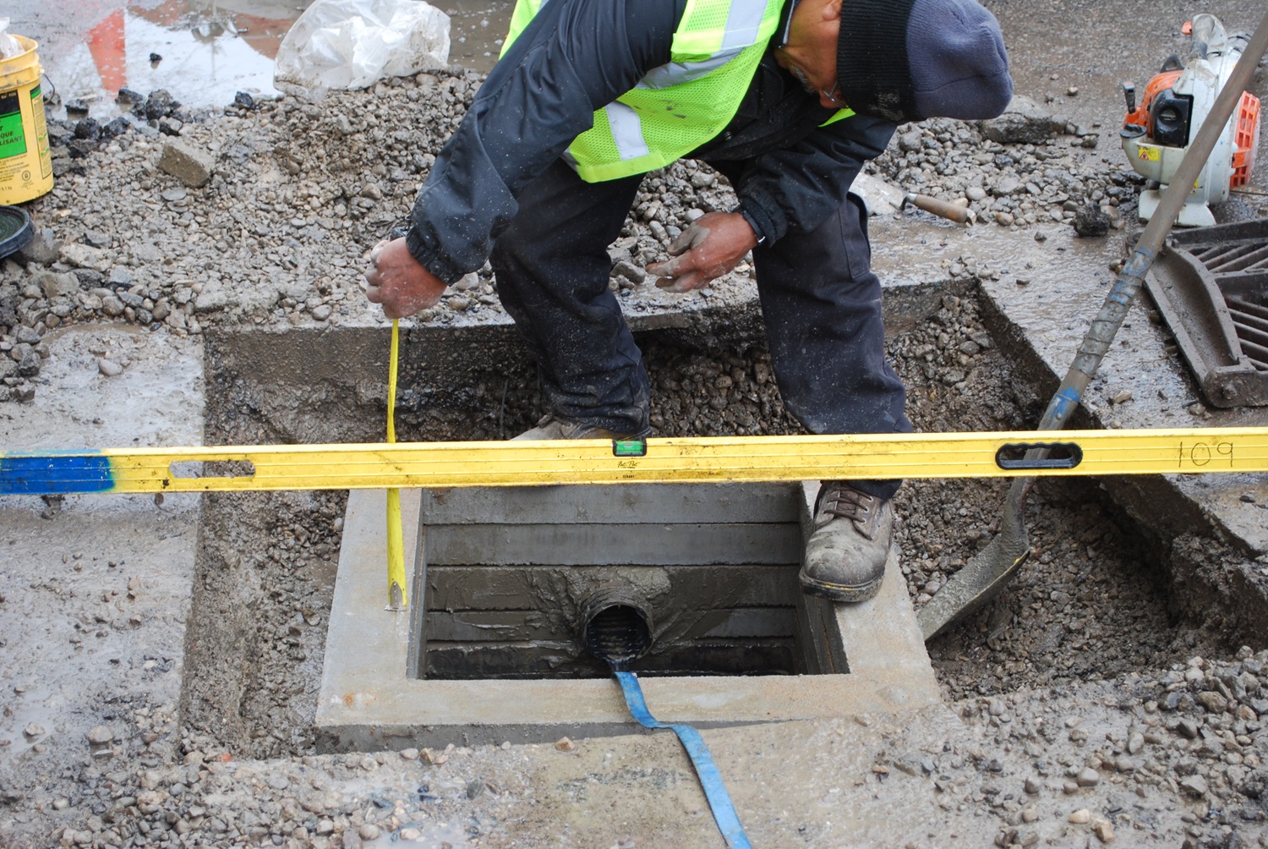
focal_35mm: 63
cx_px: 634
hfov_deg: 31.9
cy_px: 424
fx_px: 2222
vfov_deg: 21.6
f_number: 5.3
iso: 200
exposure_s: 1/30
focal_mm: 42
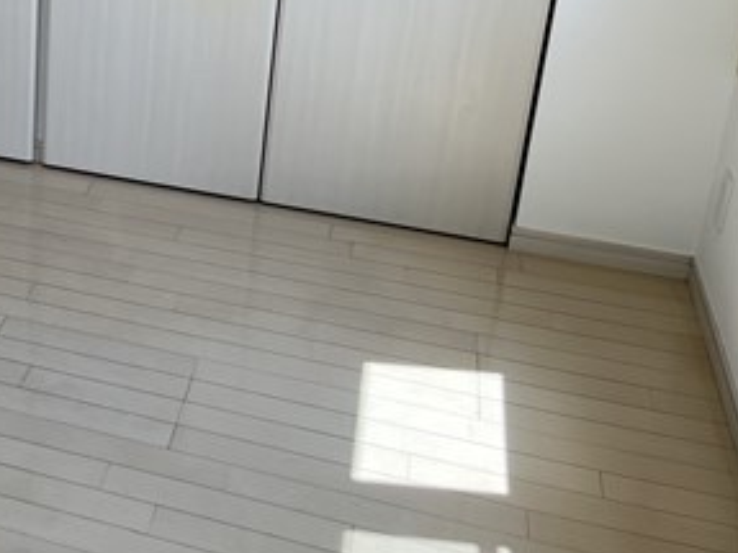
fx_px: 1236
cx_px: -77
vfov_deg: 24.5
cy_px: 59
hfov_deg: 29.8
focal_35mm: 58
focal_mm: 5.1
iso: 50
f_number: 1.6
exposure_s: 1/421
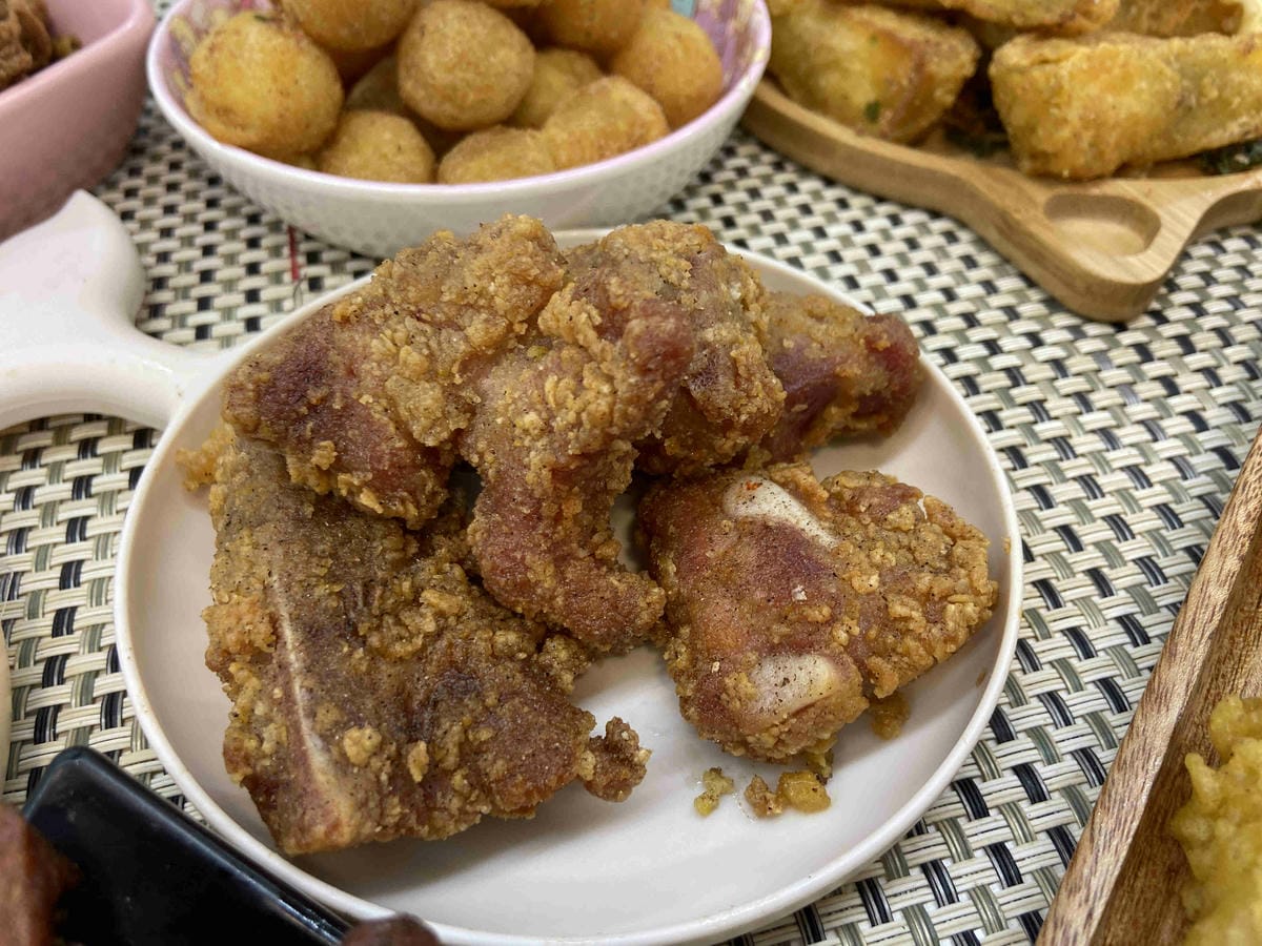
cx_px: 631
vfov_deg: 53.1
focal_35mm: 26
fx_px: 948
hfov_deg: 67.3
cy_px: 473
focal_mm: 4.25
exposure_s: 1/60
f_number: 1.8
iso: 80
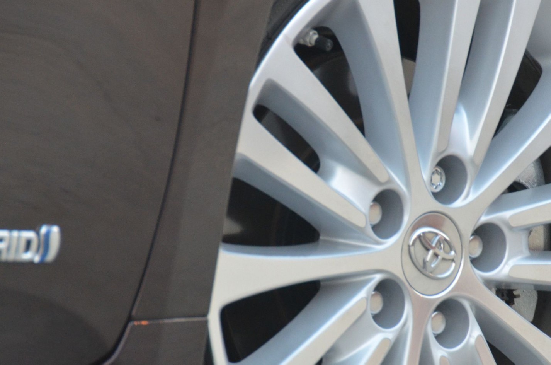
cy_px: 246
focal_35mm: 526
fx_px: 8033
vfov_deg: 2.6
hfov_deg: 3.9
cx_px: 316
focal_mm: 200
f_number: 5.6
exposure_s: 1/160
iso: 1600
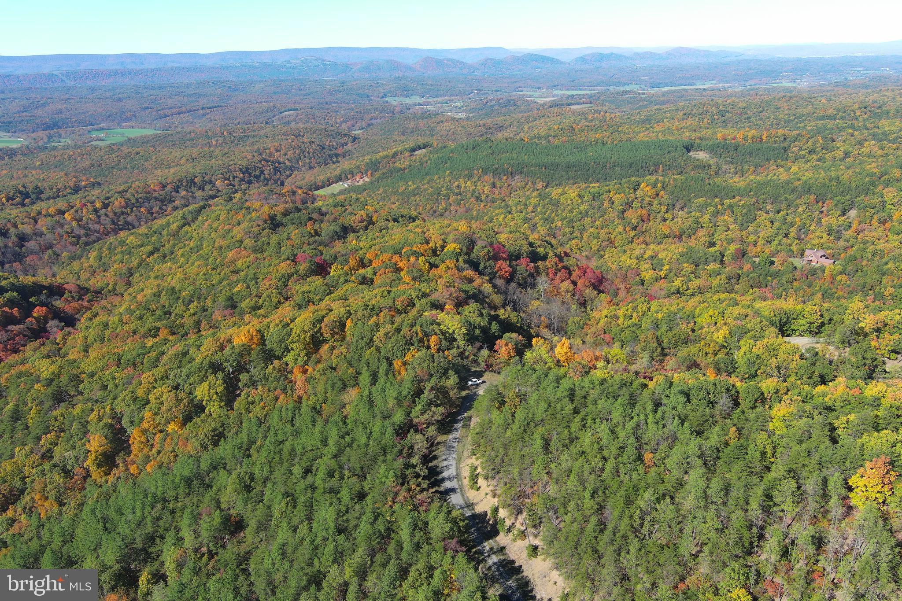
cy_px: 300
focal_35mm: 29
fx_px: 726
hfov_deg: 63.7
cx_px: 451
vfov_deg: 45.0
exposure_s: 1/551
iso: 100
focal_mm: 10.57
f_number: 2.8
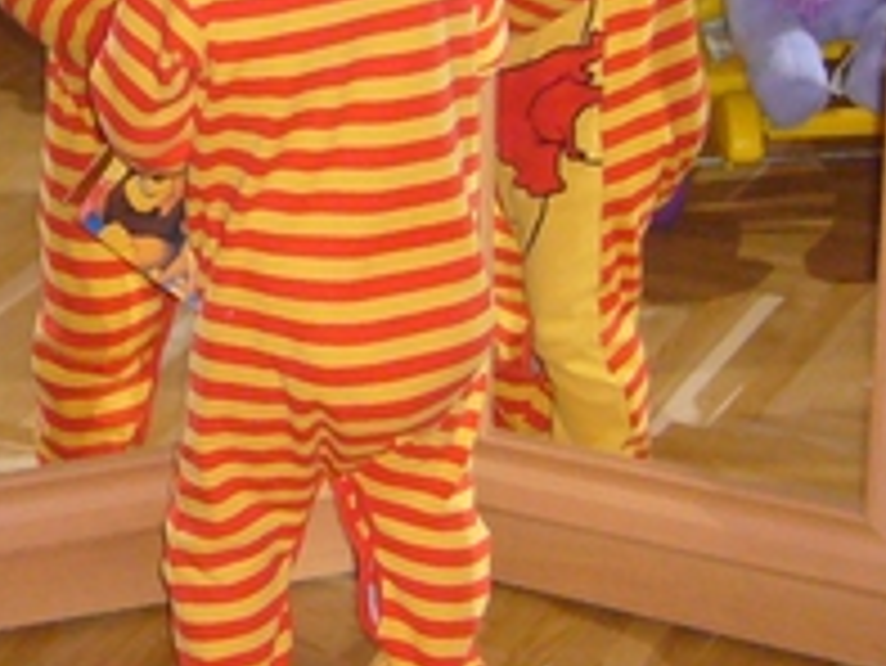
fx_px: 1639
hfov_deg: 30.0
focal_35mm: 64
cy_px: 90
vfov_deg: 22.5
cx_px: 589
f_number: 2.8
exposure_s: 1/30
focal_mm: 4.6
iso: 200
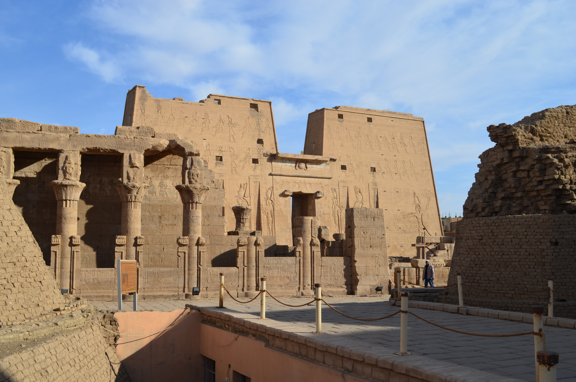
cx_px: 288
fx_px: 623
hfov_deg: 49.6
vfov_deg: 34.1
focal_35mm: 39
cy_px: 191
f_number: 11
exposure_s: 1/160
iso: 100
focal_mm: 26
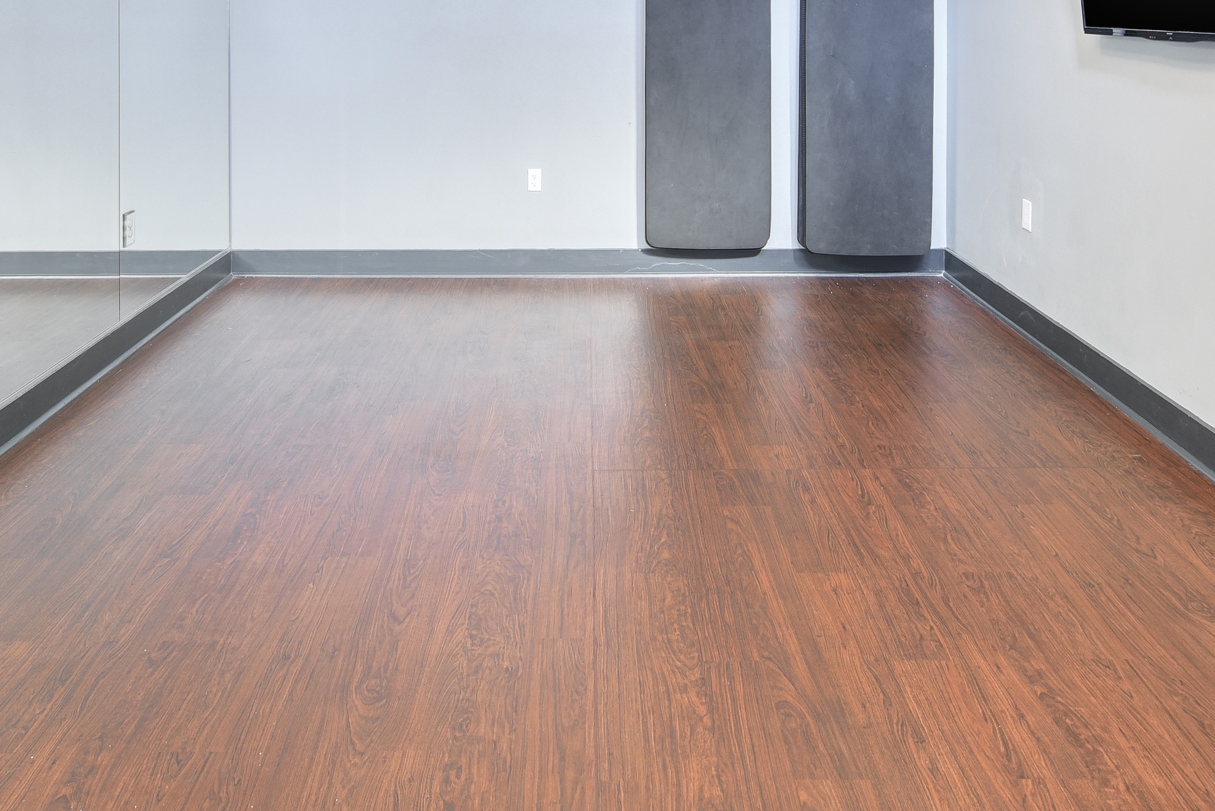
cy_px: 25
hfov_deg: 61.9
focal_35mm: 30
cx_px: 588
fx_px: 1013
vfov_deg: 39.2
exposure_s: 1/6
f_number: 9
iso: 320
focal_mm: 14
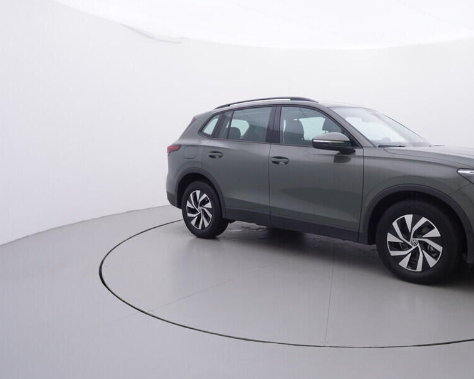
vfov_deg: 50.5
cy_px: 186
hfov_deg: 60.0
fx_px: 402
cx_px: 308
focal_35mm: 29
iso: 200
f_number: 5
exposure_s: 1/80
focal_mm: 15
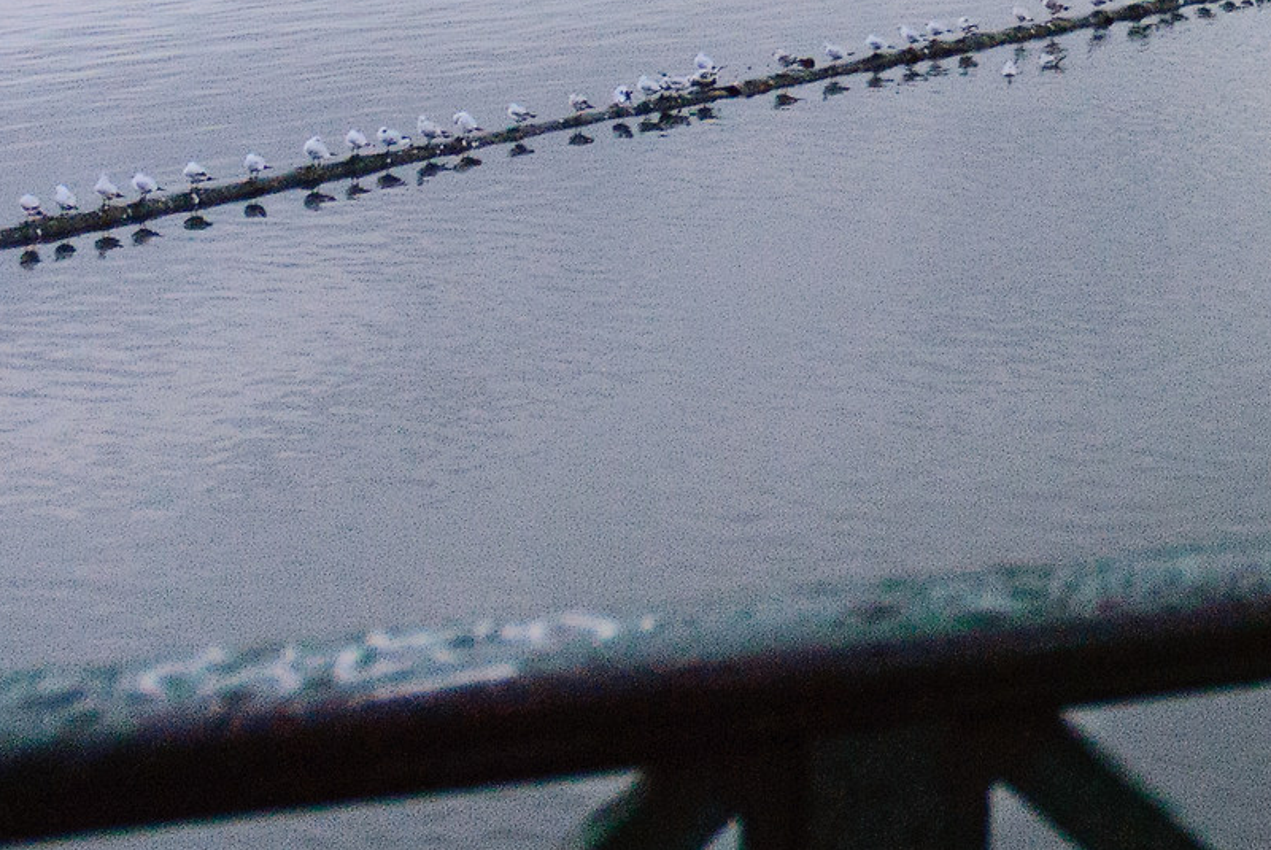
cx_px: 1878
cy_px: 21
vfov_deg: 16.6
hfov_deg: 21.3
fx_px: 2862
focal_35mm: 81
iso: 400
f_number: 4.5
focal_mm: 18
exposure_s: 1/60
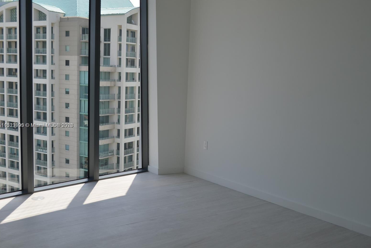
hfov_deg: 48.5
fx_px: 412
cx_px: 188
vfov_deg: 33.4
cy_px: 126
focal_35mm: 40
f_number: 7.1
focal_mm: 26
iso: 200
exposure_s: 1/200
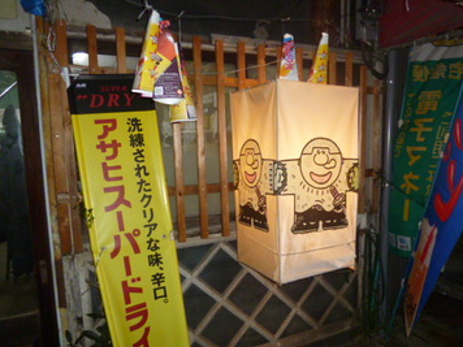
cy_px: 192
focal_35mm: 29
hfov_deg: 61.3
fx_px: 388
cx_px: 268
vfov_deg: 48.2
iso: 400
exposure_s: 1/60
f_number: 2.5
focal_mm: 4.3
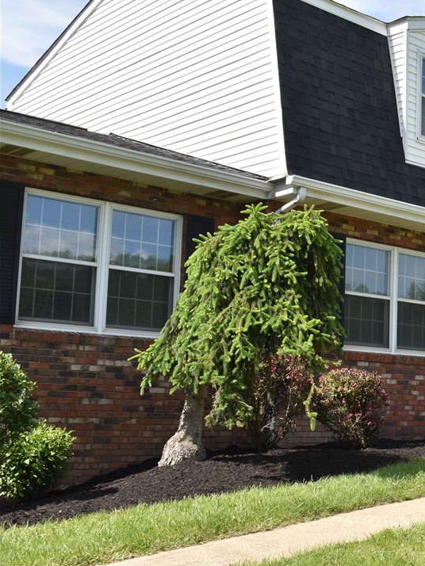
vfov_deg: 33.8
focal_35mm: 57
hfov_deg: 24.5
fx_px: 933
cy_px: 283
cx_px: 430
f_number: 8
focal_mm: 26
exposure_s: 1/200
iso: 100
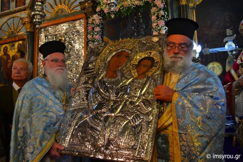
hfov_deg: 61.9
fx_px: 203
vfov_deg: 43.6
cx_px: 122
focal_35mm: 30
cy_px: 81
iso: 640
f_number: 3.8
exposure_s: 1/60
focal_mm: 20
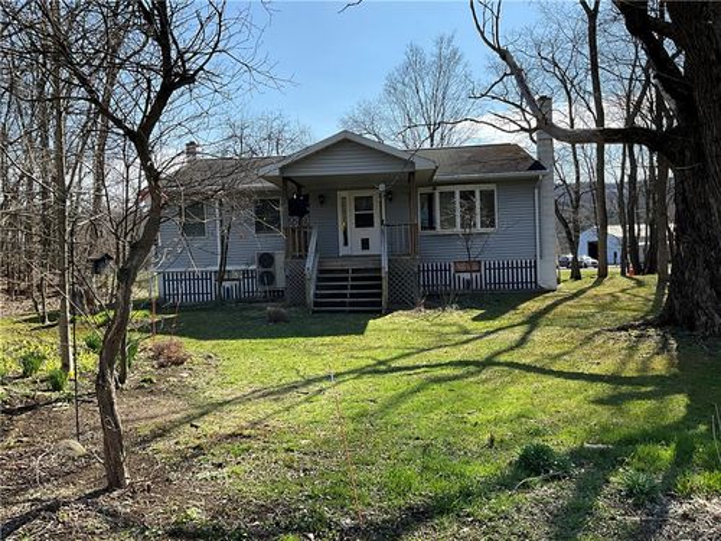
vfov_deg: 48.2
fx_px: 604
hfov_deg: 61.7
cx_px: 360
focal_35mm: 29
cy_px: 270
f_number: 1.8
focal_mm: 3
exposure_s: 1/1490
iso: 25
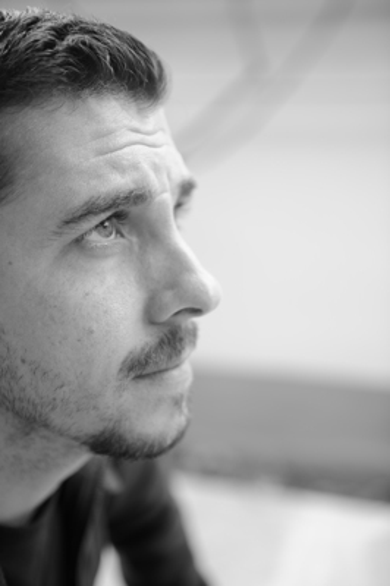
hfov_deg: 29.8
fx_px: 732
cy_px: 293
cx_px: 195
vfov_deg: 43.6
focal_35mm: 45
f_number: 2.8
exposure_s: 1/200
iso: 250
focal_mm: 45
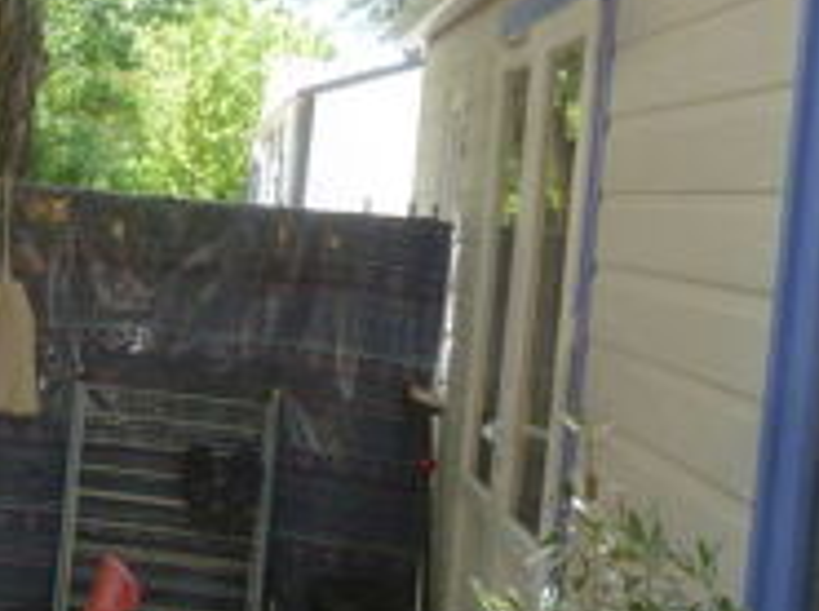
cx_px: -93
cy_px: 195
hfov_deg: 27.3
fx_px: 1535
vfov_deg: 22.4
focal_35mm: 65
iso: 100
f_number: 3.1
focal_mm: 4.5
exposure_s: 1/80
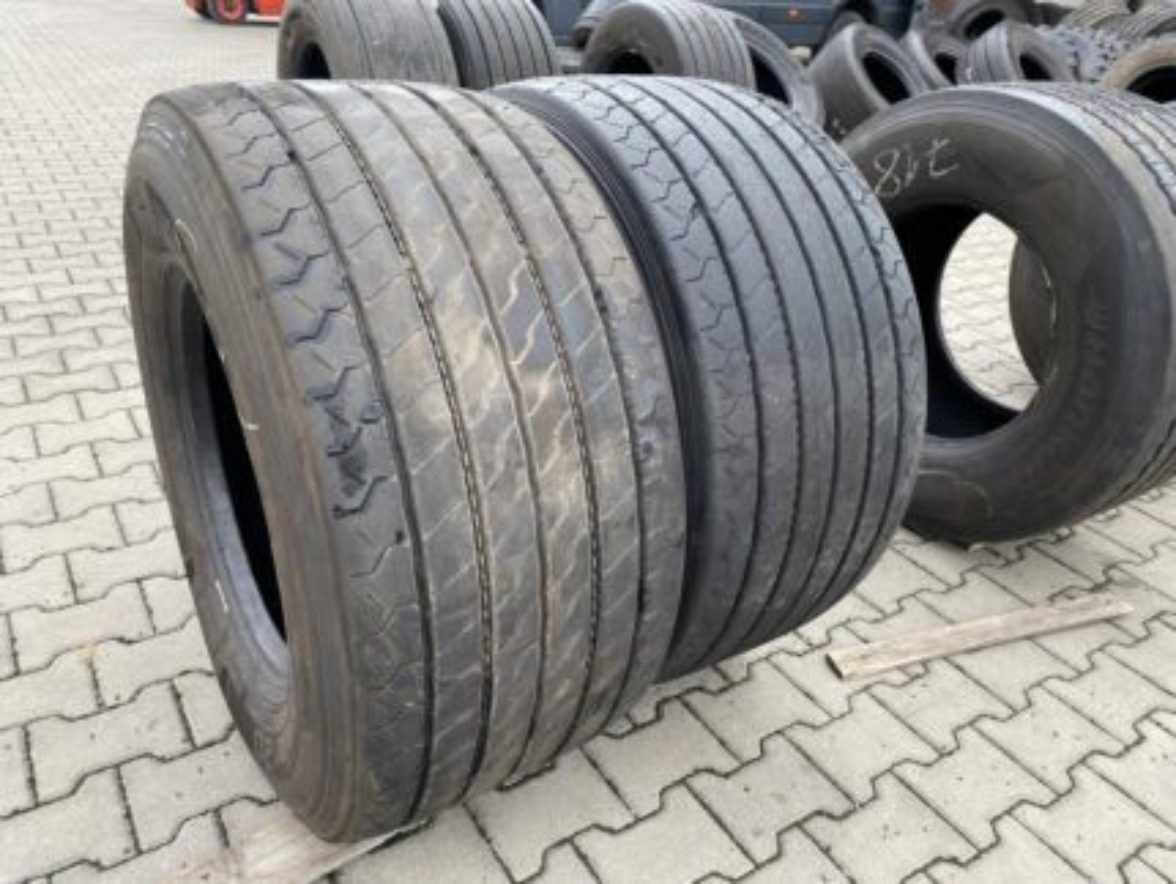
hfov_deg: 67.3
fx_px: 884
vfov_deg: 53.1
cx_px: 588
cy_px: 442
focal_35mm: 26
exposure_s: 1/146
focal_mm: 4.25
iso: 32
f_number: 1.8
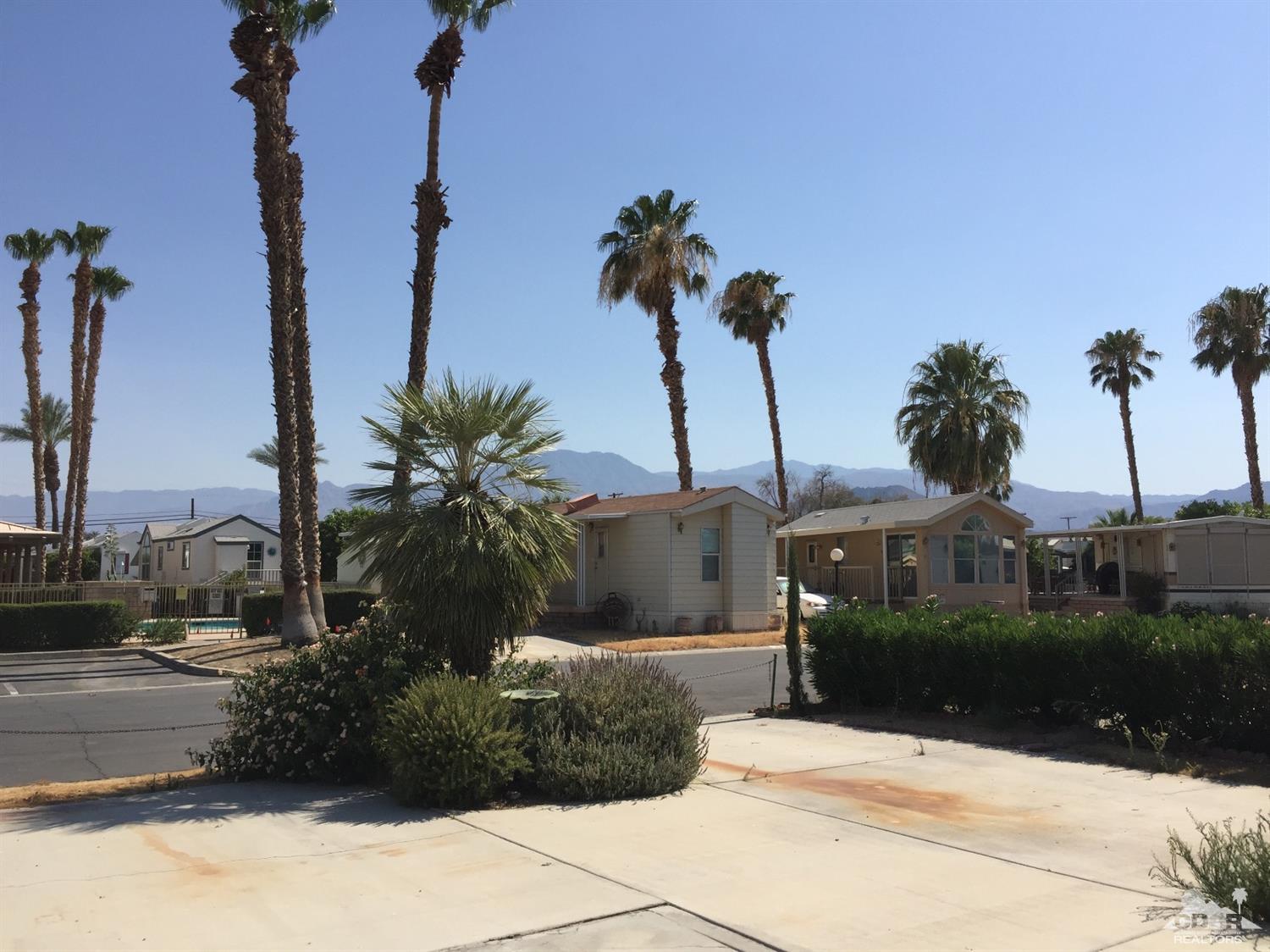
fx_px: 1064
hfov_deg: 61.7
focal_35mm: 29
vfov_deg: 48.2
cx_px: 635
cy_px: 476
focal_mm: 4.15
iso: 32
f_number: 2.2
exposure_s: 1/2825
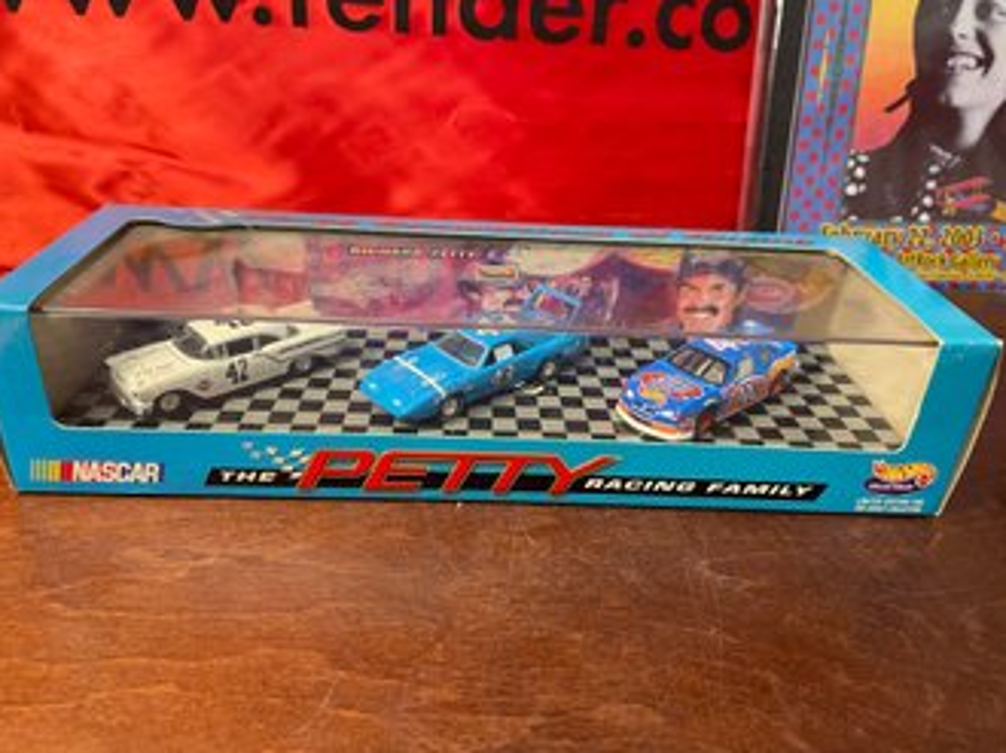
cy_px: 367
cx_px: 492
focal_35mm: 27
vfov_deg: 51.3
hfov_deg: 65.4
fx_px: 784
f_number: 1.6
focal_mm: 4.2
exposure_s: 1/60
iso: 125
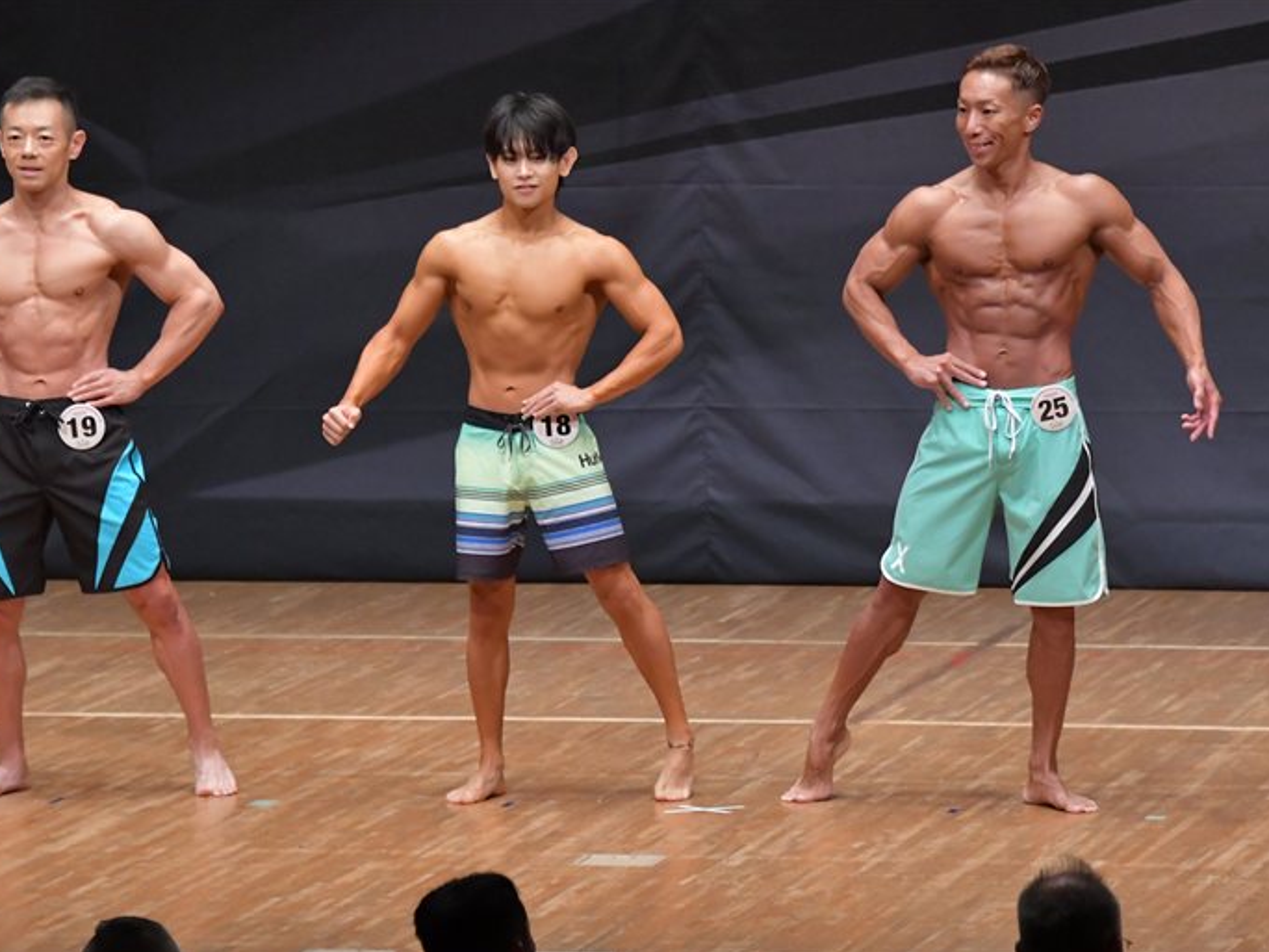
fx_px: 10778
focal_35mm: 294
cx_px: 691
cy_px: 477
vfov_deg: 5.1
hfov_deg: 6.7
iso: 6400
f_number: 5.6
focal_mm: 180
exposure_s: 1/400
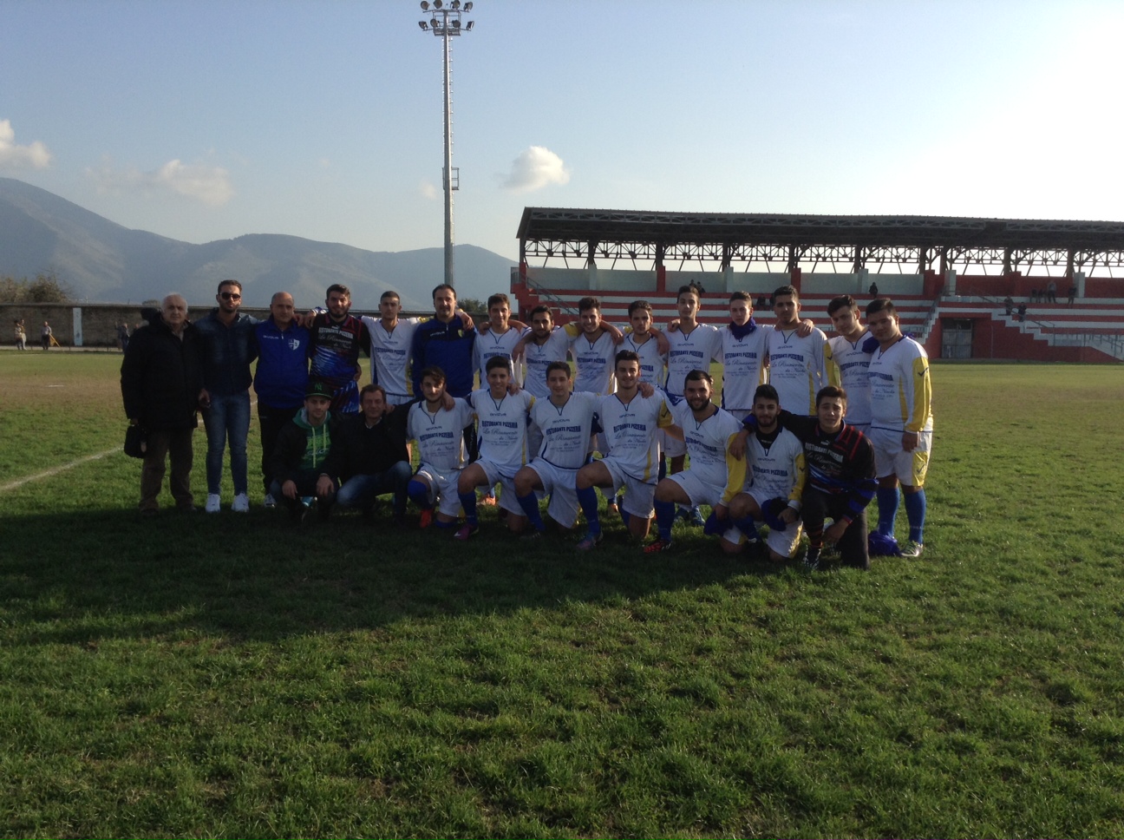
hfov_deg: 55.4
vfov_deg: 42.8
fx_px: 1070
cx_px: 562
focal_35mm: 33
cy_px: 420
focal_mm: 3.3
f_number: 2.4
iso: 25
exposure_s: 1/1054
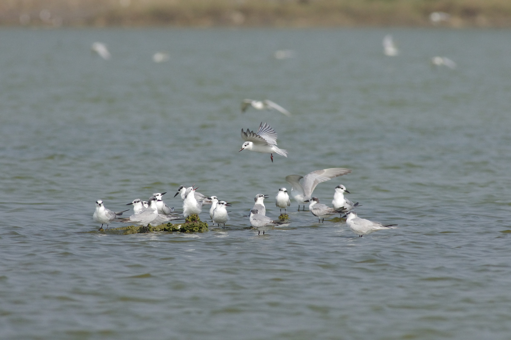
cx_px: 256
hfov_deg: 2.5
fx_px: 11922
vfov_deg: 1.6
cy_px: 170
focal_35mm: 840
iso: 1600
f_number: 9
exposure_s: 1/1000
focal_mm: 560
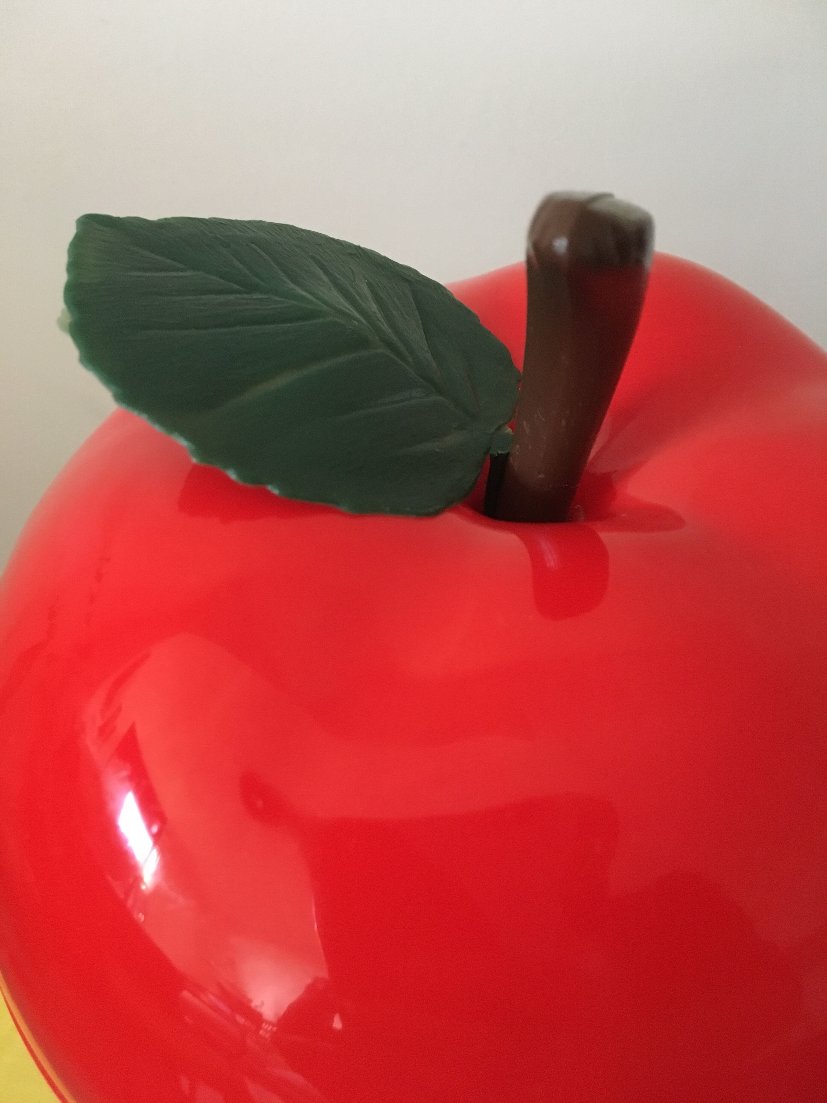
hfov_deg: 48.2
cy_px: 552
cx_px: 414
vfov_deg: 61.7
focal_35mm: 29
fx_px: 924
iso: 200
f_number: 2.2
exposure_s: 1/25
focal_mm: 4.15
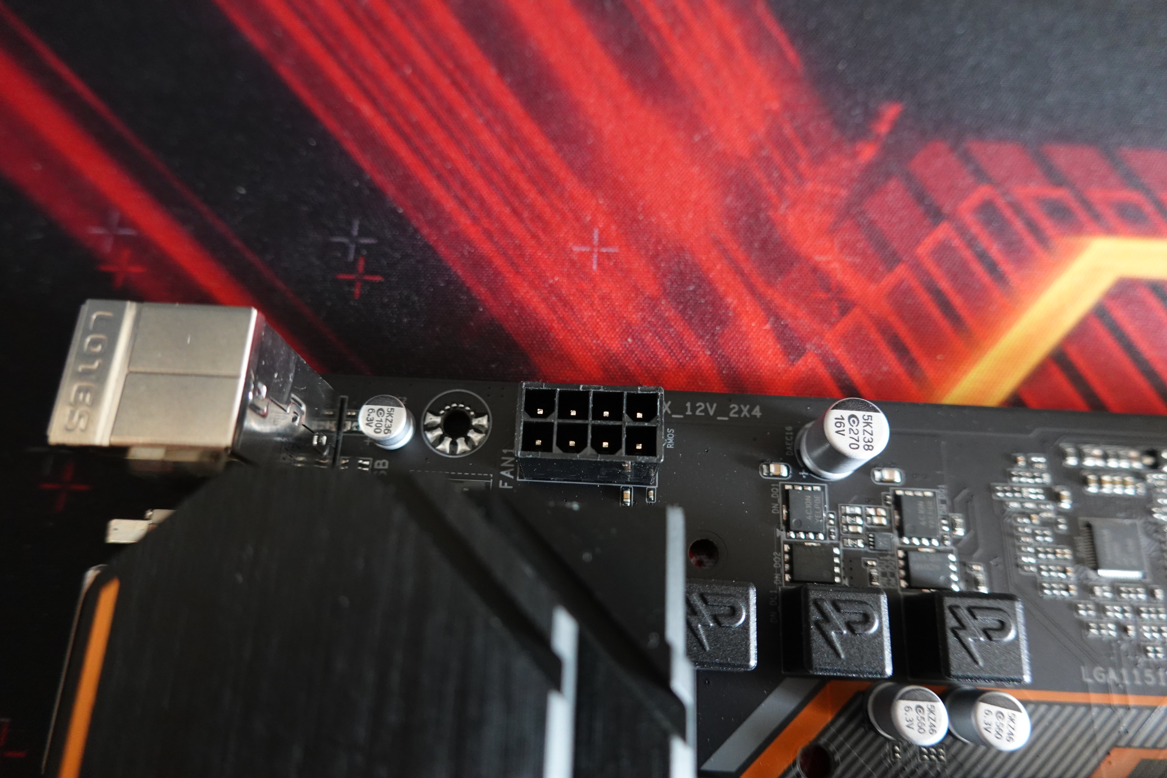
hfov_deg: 73.7
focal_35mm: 24
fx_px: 778
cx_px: 584
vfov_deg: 53.1
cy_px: 389
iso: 800
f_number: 2.8
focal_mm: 9
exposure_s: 1/13
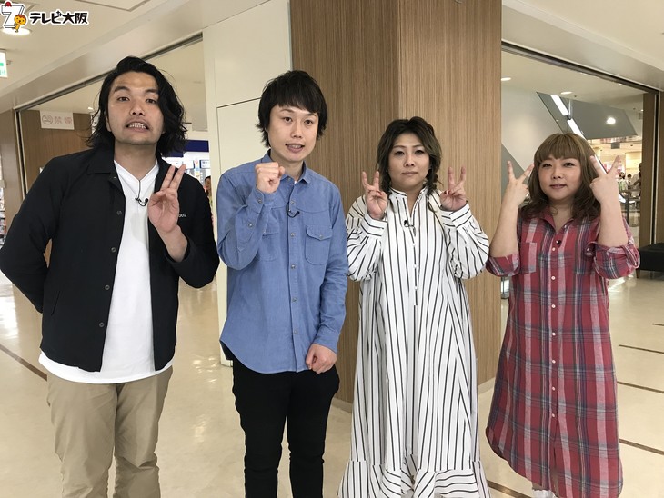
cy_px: 249
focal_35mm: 28
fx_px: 537
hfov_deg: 63.4
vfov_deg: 49.8
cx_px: 332
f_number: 1.8
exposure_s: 1/40
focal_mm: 3.99
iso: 25
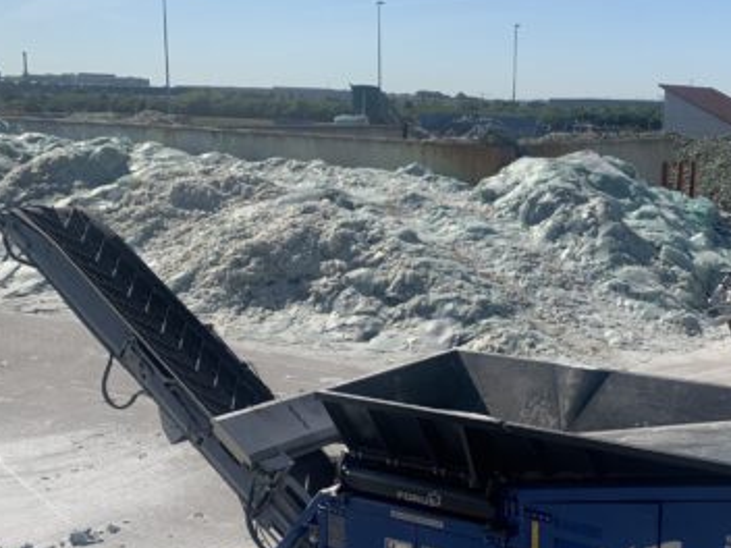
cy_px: 347
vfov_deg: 30.1
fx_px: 1014
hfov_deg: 38.8
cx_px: 530
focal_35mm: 48
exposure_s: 1/4098
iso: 25
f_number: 1.8
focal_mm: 4.25
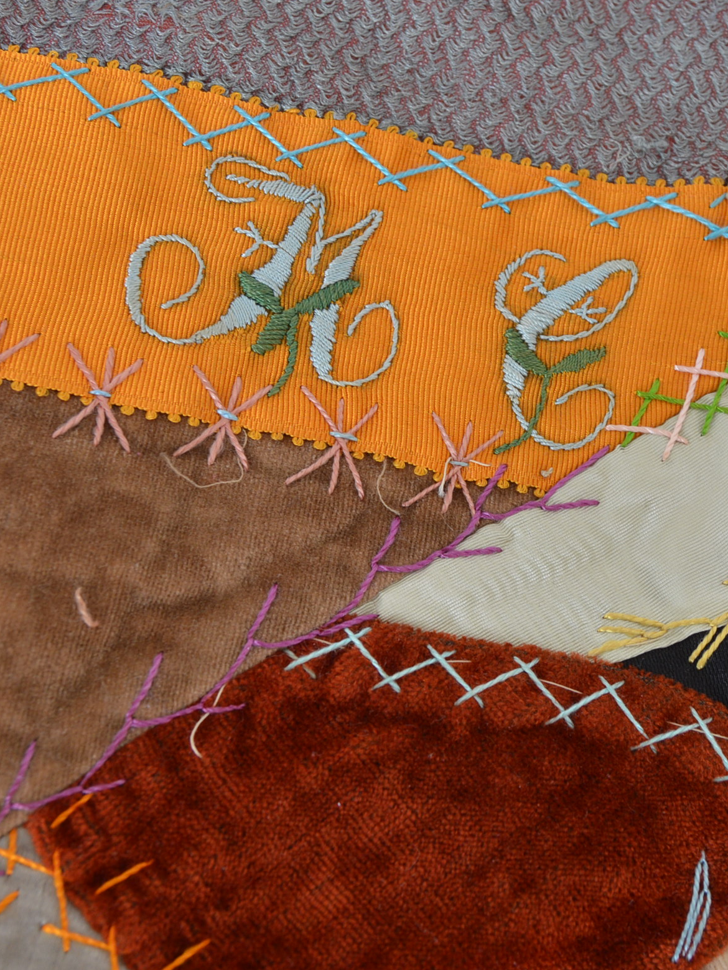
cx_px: 496
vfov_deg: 30.3
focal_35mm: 64
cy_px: 415
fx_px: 1793
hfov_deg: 22.8
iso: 200
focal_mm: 23
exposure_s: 1/125
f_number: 5
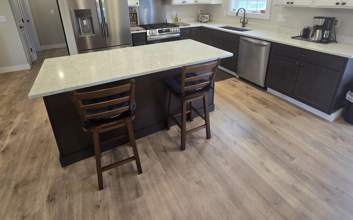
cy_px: 65
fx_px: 164
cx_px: 173
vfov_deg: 65.3
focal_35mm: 17
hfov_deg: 94.4
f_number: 2.2
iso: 125
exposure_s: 1/60
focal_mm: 2.2
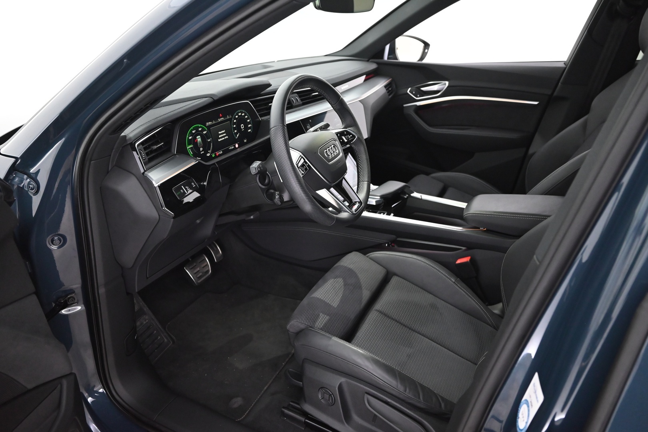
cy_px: 216
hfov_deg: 73.7
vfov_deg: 53.1
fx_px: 432
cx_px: 324
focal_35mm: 24
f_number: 4
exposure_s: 1/60
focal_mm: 24
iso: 4500
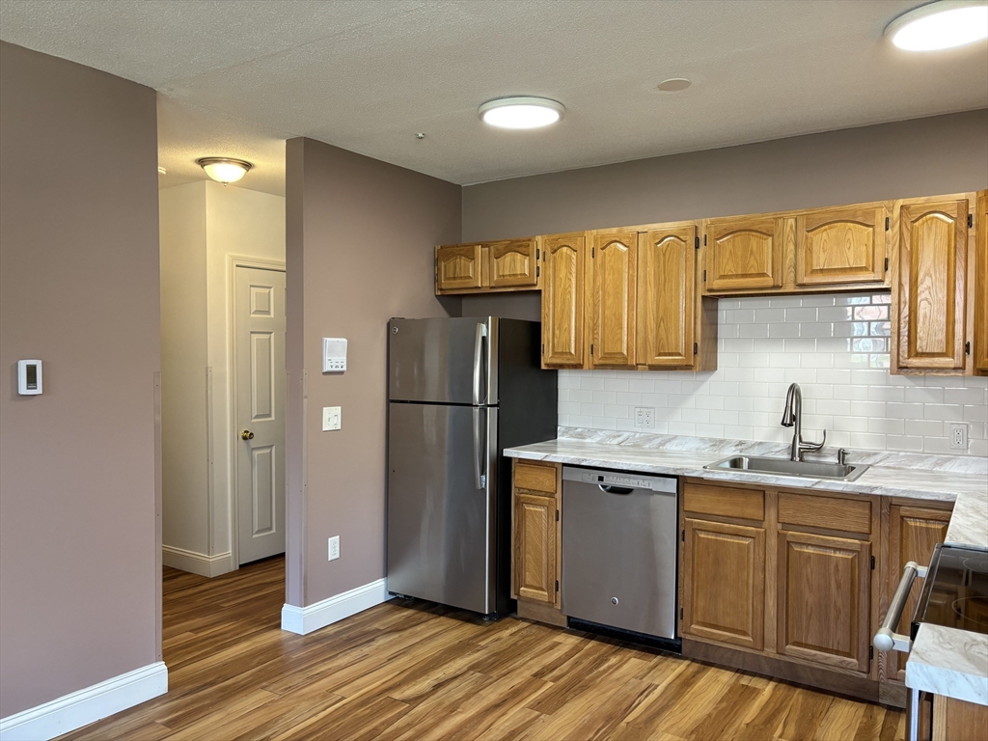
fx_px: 742
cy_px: 370
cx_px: 494
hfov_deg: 67.3
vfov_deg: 53.1
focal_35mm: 26
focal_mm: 5.96
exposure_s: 1/60
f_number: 1.6
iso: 100
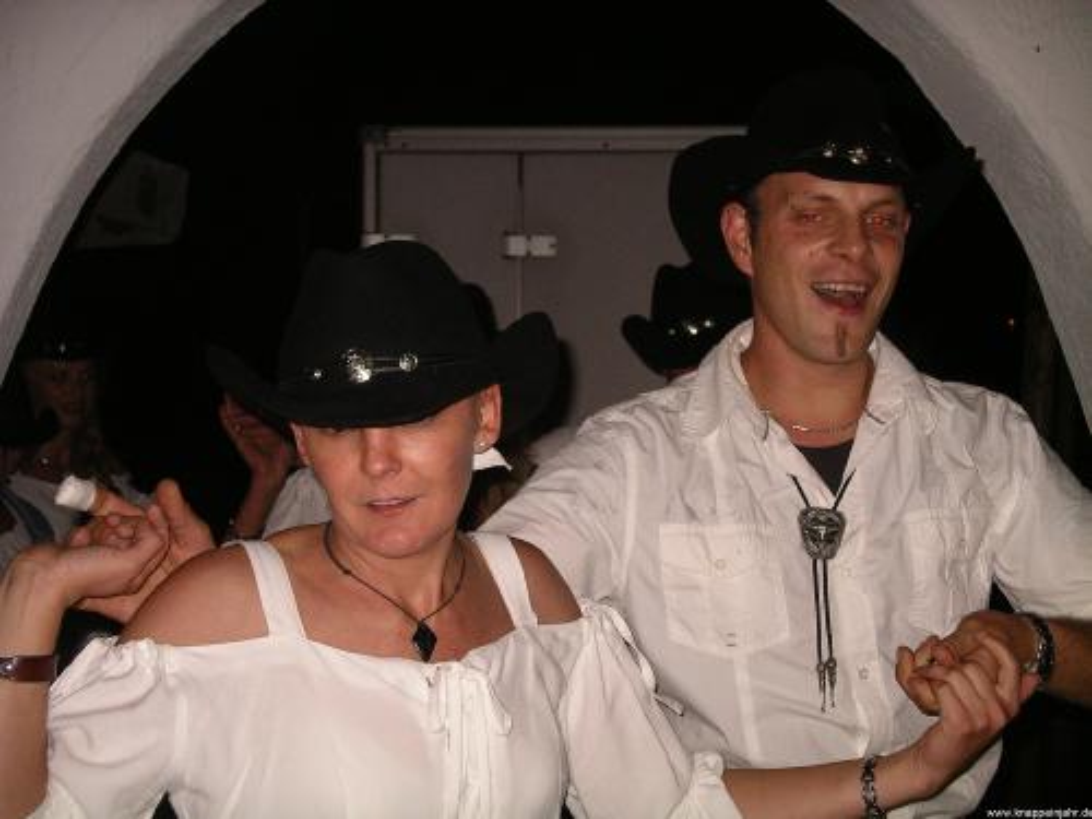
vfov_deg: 20.4
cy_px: 410
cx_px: 546
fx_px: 2271
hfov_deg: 27.0
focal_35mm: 72
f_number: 3.5
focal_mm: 14.9
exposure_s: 1/54
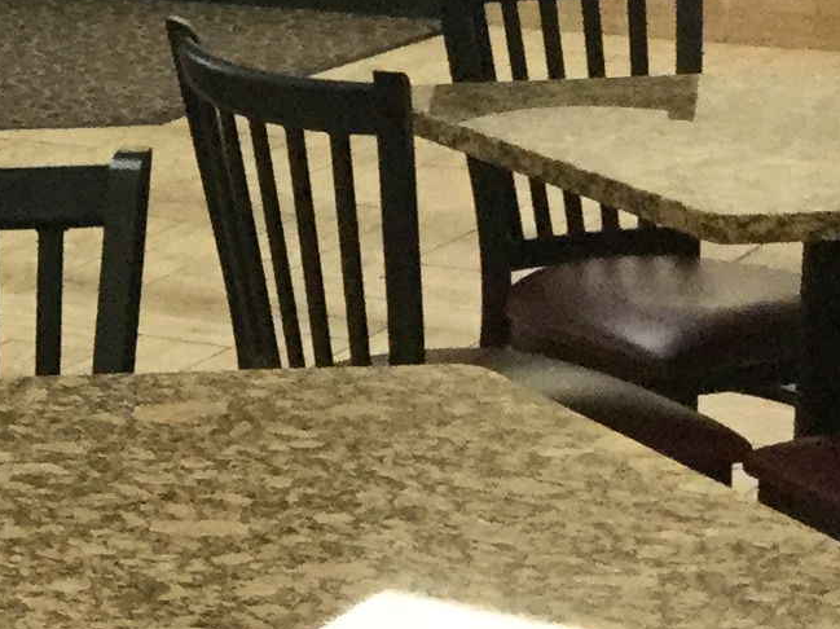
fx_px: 3783
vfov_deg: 9.4
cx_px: -1042
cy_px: -27
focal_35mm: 156
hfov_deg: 11.0
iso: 100
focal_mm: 3.3
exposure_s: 1/30
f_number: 2.4
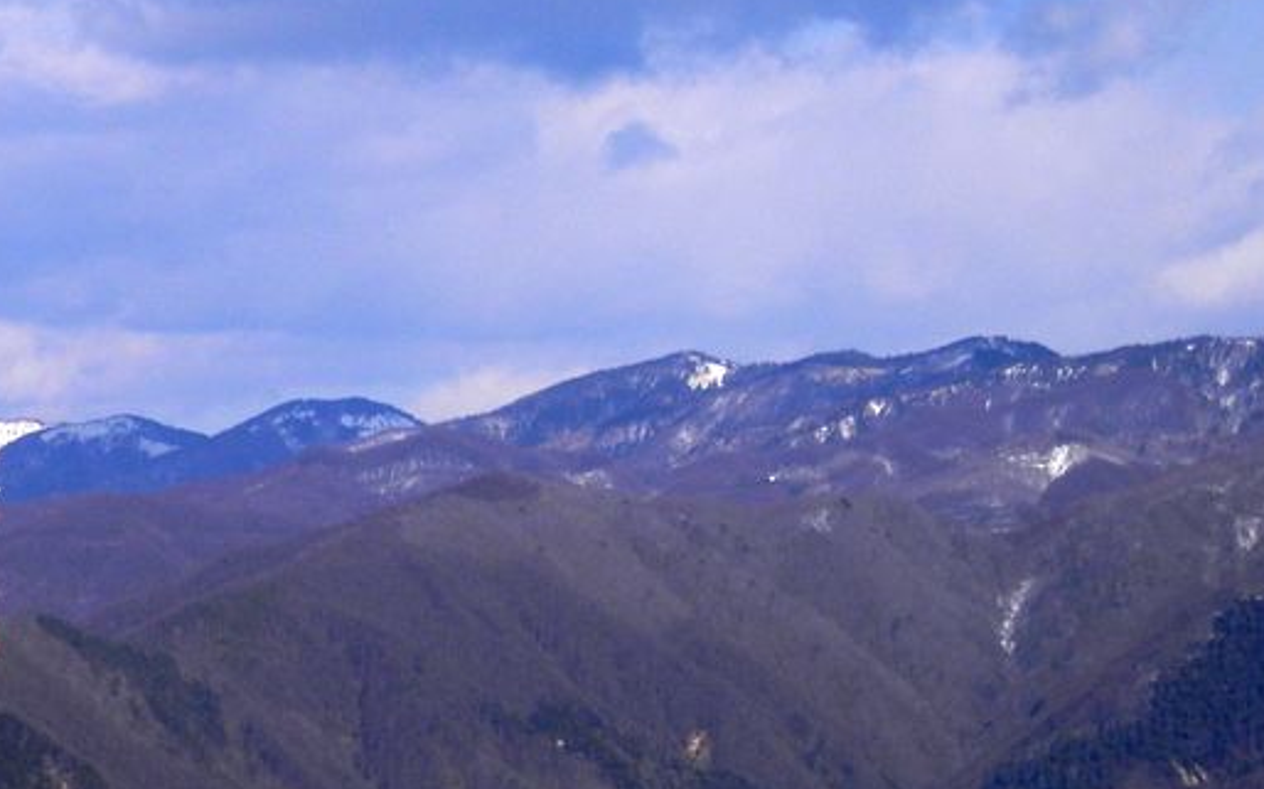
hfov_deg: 12.0
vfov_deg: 7.5
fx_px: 6027
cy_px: 592
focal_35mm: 175
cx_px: 381
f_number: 14.2
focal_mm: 19
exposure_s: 1/200
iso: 100
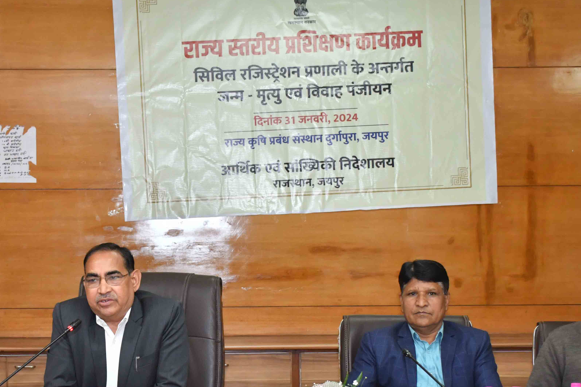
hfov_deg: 28.8
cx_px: 228
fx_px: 1130
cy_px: 269
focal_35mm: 70
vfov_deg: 19.4
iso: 1250
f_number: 5.6
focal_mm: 27
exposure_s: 1/125
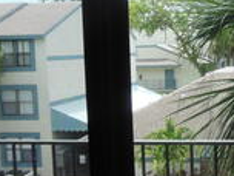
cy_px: 93
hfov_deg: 27.9
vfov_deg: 22.3
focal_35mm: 66
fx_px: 446
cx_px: 225
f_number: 3.2
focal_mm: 4.5
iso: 125
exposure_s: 1/640
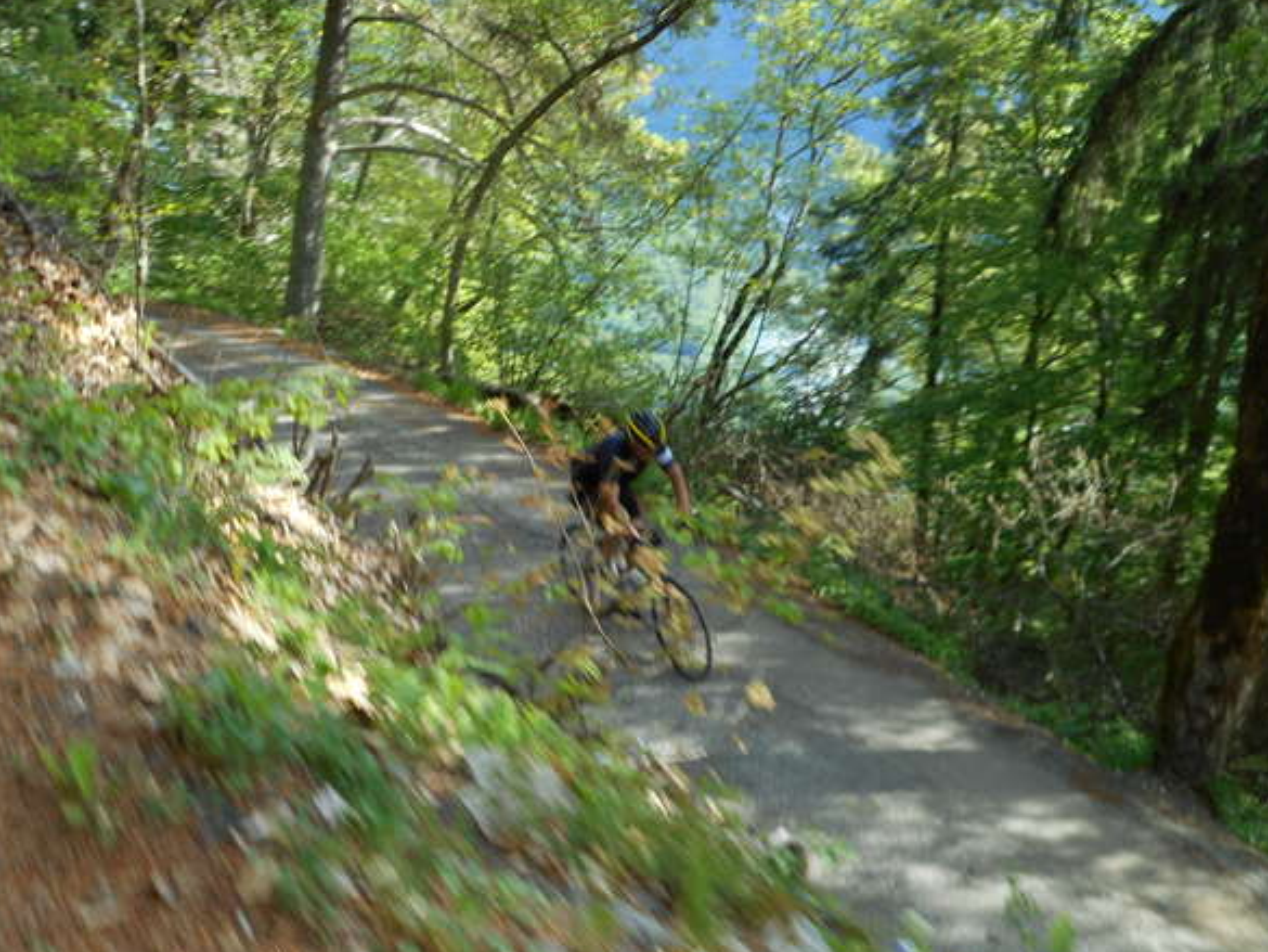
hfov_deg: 46.8
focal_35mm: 40
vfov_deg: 36.0
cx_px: 629
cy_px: 479
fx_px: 1466
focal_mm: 6.9
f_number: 4.5
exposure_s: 1/60
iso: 80
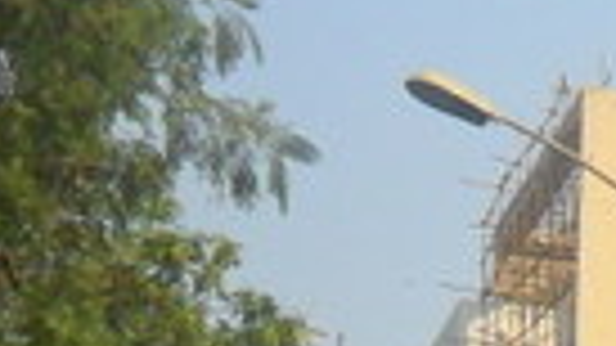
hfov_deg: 9.9
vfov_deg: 6.0
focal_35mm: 199
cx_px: 1313
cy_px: 676
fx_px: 3250
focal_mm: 5.7
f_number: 3.7
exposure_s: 1/750
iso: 100
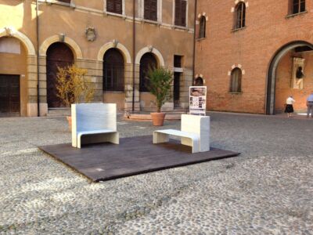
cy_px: 118
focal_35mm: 33
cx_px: 156
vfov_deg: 42.9
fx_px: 298
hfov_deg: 55.4
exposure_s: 1/201
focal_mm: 4.12
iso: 50
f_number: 2.4
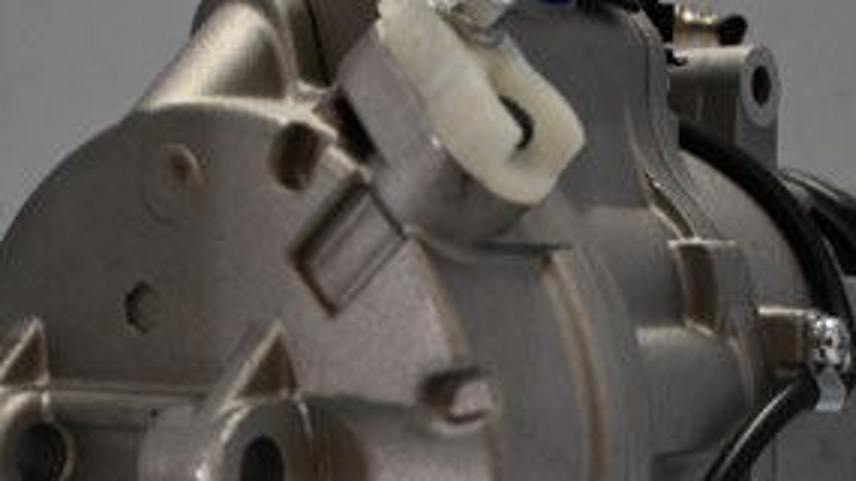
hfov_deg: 24.7
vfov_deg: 14.0
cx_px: 466
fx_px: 1951
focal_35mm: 86
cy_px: 361
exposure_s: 1/125
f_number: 4.5
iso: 2500
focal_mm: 26
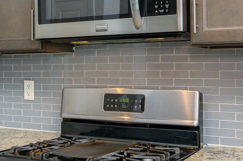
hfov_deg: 33.3
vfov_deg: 22.6
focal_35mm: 60
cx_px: 94
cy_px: 66
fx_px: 405
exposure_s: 1/25
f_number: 7.1
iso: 400
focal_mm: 30
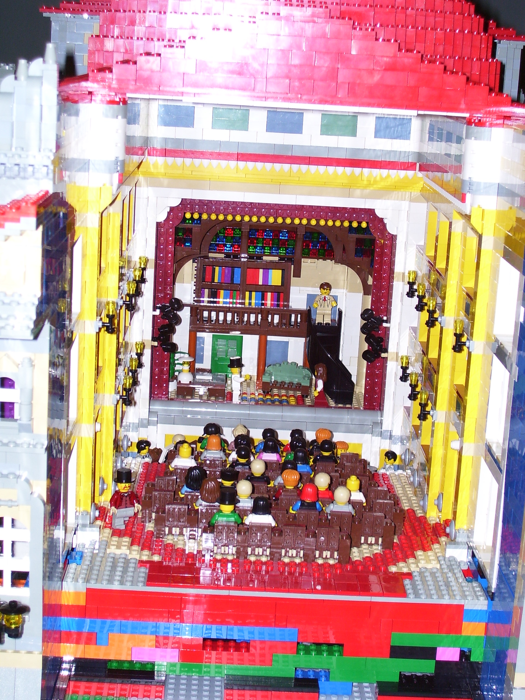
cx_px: 262
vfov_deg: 29.4
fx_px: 1335
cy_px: 350
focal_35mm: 66
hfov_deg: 22.3
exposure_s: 1/90
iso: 80
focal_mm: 10.8
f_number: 3.6
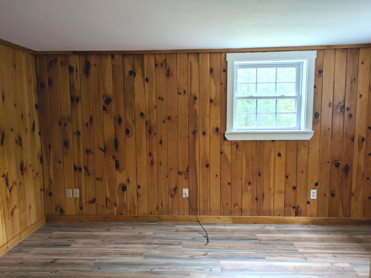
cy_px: 139
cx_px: 186
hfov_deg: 69.4
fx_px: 268
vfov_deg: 54.9
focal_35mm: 25
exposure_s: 1/24
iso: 139
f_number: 1.89
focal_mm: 5.43
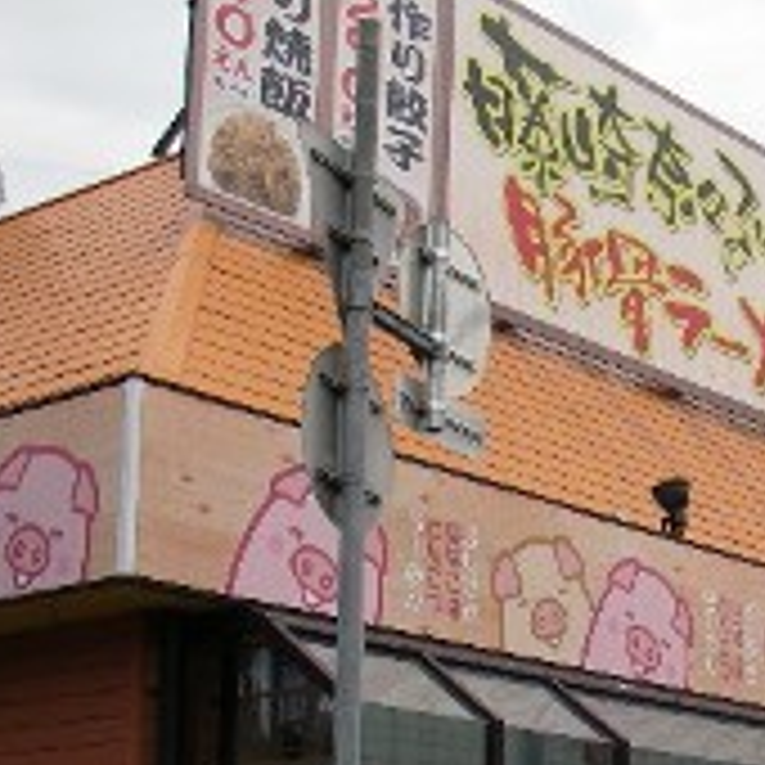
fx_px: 1975
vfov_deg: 21.7
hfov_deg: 21.1
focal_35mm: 79
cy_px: 598
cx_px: 778
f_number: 3.3
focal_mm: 6.3
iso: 80
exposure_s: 1/200
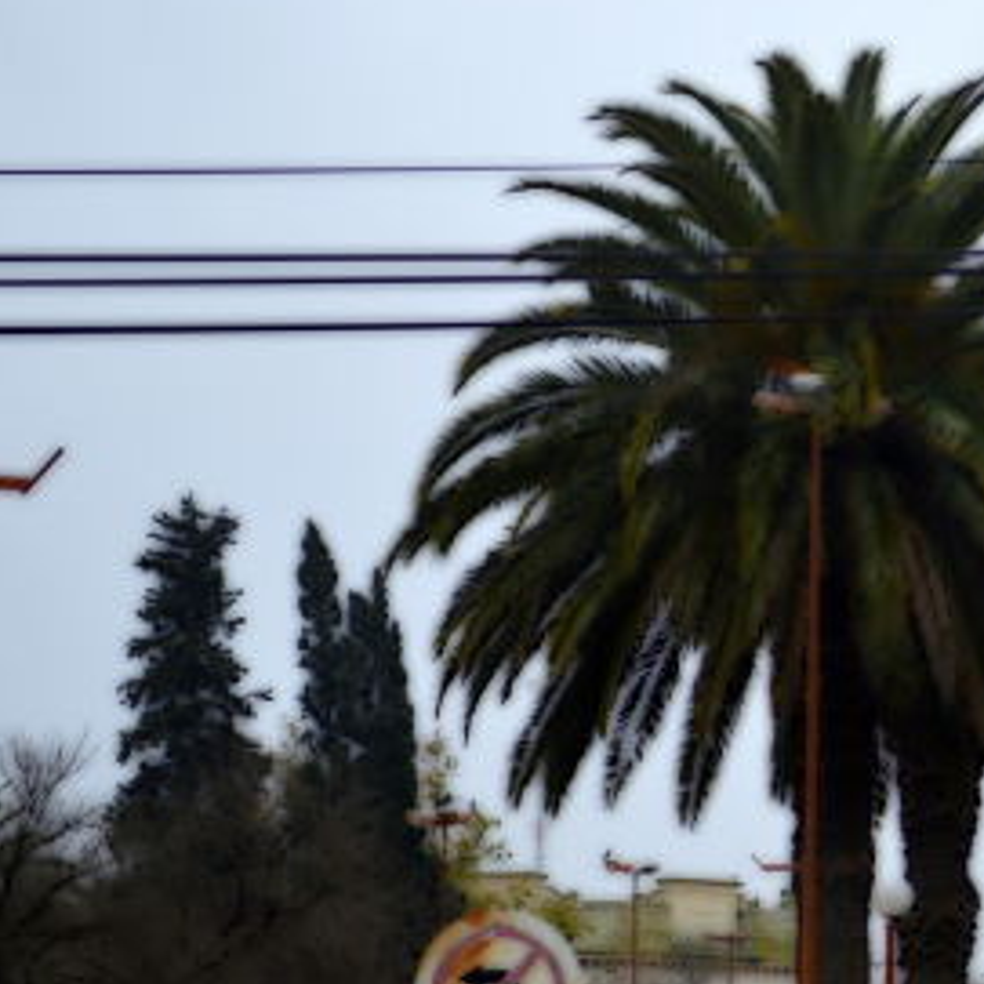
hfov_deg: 10.8
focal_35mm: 158
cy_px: 795
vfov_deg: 11.0
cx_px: 1267
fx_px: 5081
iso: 100
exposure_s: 1/125
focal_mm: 48
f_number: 5.6
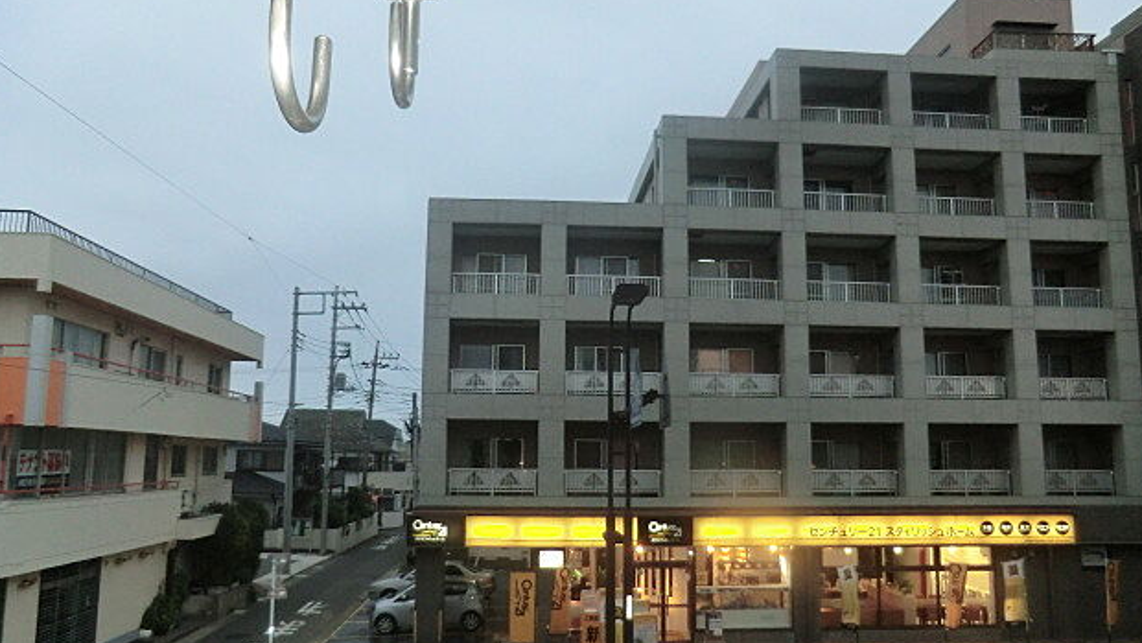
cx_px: 580
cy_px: 343
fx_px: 818
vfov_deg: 42.9
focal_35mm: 27
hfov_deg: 69.8
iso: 400
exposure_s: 1/60
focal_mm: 4.3
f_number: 3.2
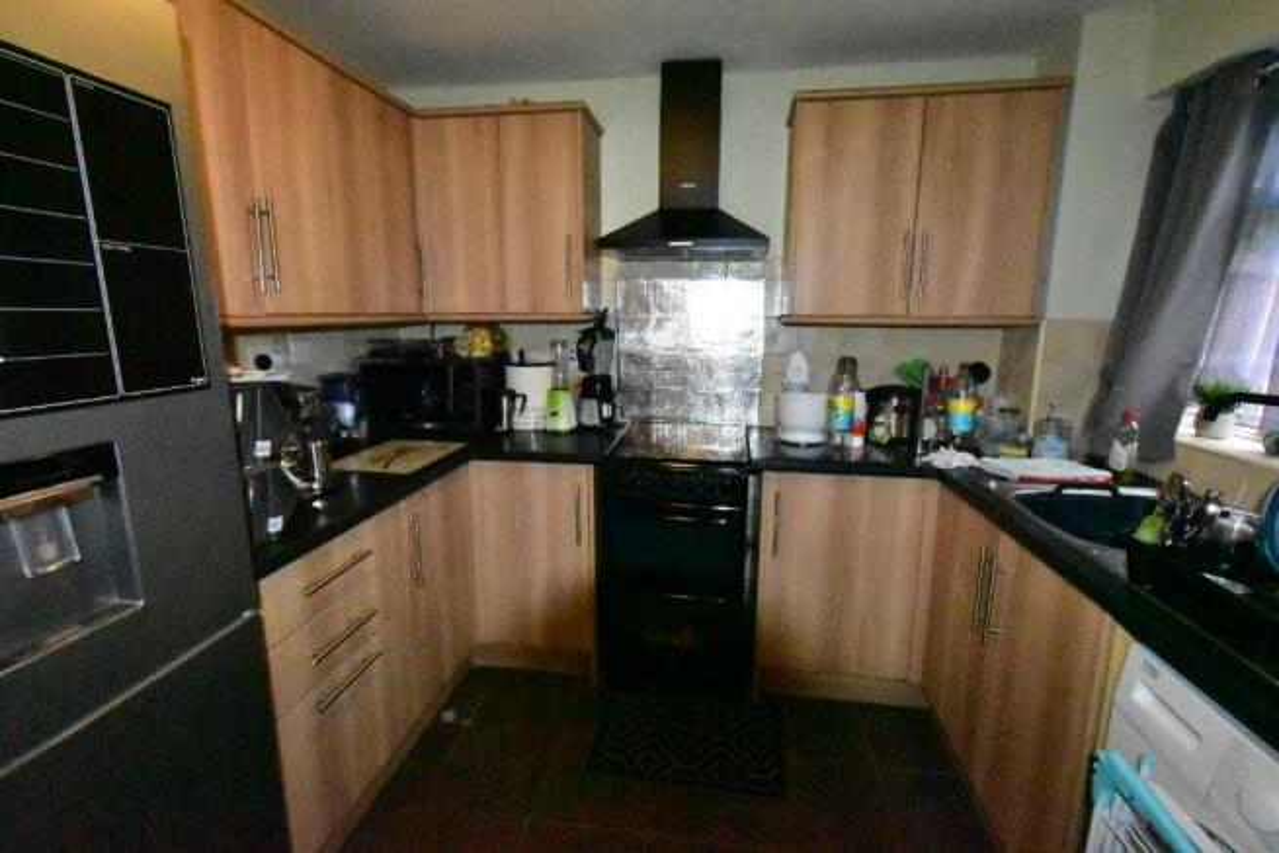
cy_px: 426
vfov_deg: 77.4
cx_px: 640
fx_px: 533
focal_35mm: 15
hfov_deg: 100.4
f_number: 11
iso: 25600
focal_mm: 10
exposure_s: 1/200
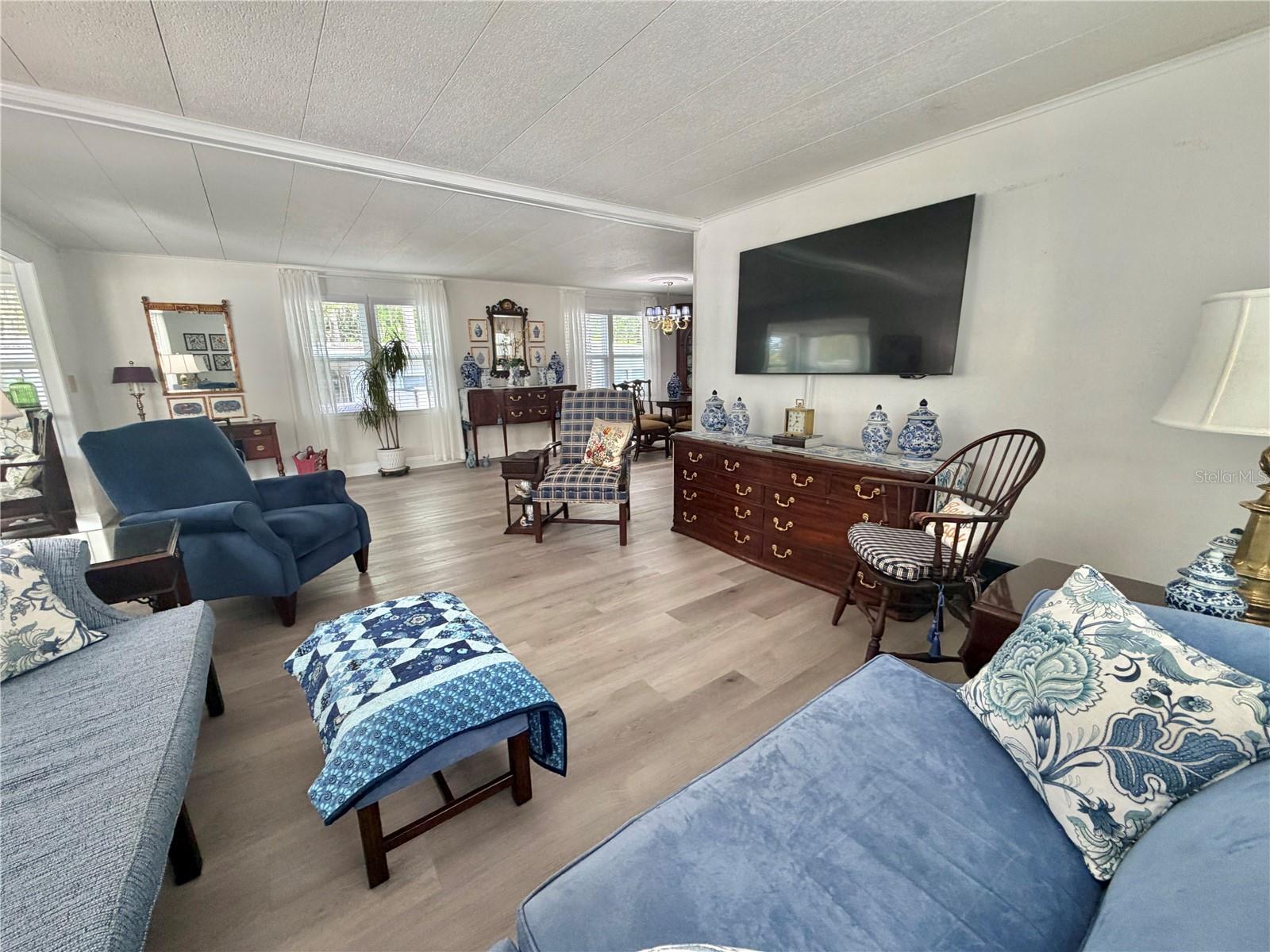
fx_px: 514
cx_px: 635
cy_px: 476
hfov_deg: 102.1
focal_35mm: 14
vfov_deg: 85.7
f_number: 2.2
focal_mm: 2.22
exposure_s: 1/60
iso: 200
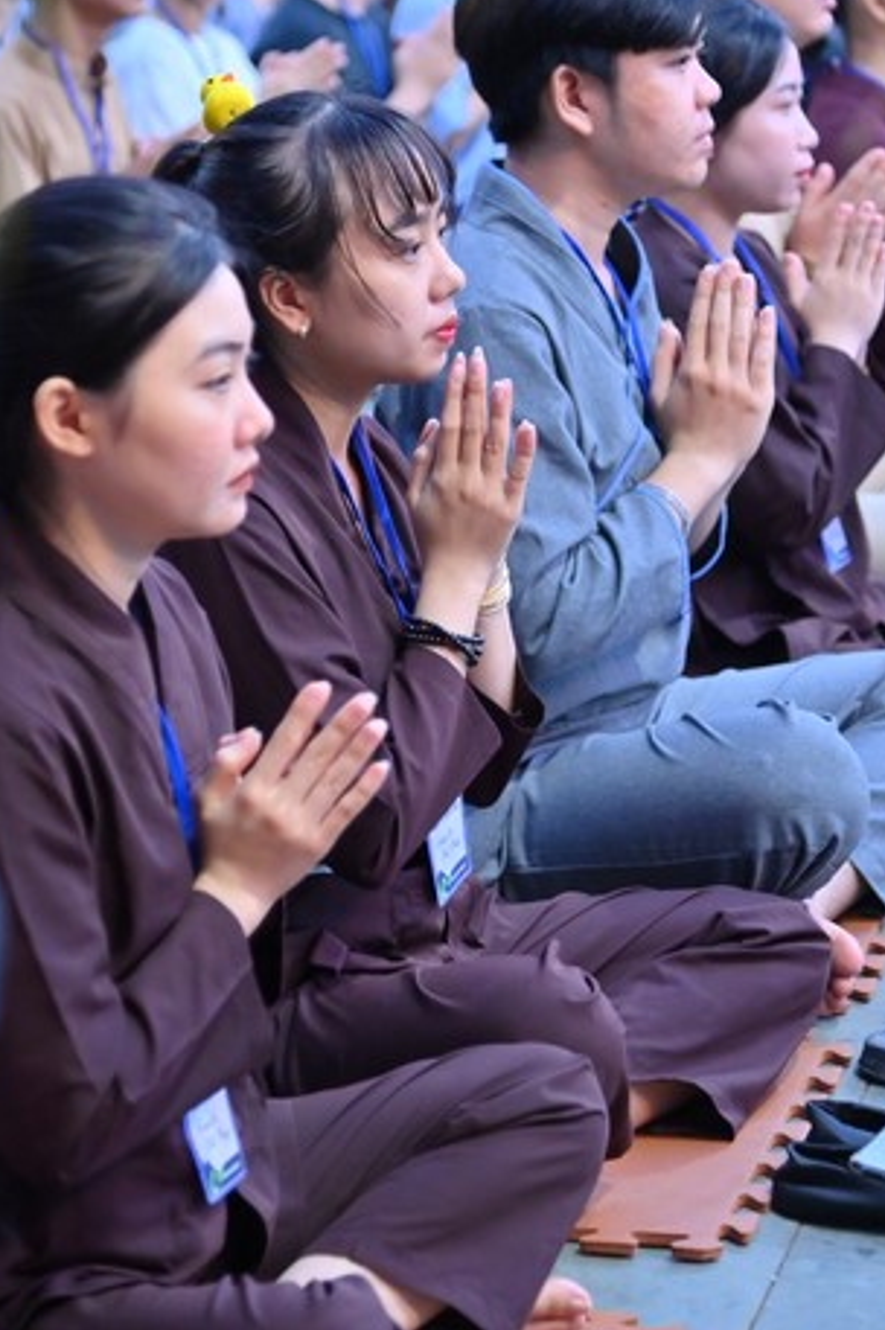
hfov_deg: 12.3
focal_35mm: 111
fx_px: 4099
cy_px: 463
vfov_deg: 18.4
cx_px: 511
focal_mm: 78
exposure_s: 1/50
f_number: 4
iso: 2000
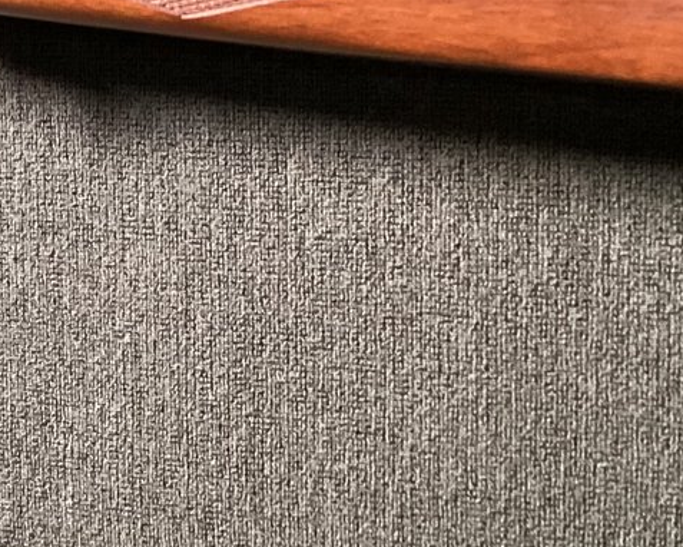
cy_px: 114
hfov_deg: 19.2
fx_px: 1941
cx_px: -59
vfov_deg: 15.9
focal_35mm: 96
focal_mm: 3.3
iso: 320
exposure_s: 1/33
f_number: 2.4
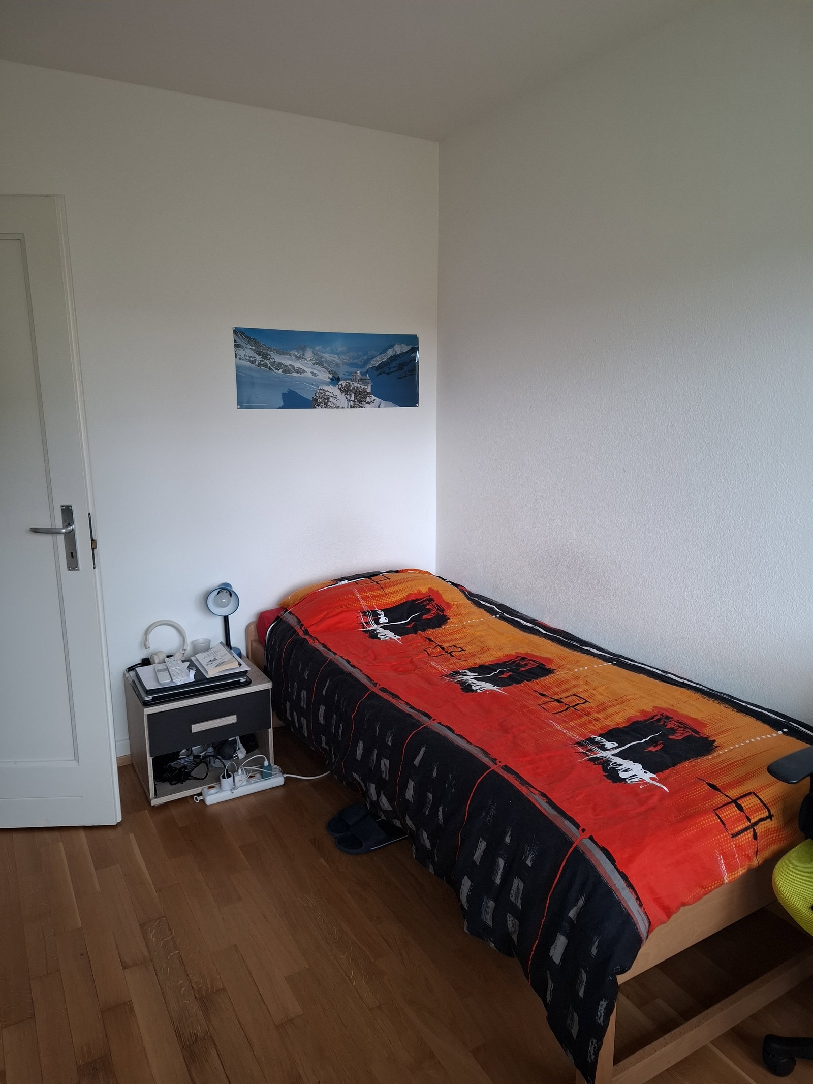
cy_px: 542
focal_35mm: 23
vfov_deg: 73.9
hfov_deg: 58.9
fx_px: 720
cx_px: 406
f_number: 1.8
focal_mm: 5.54
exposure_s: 1/50
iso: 250
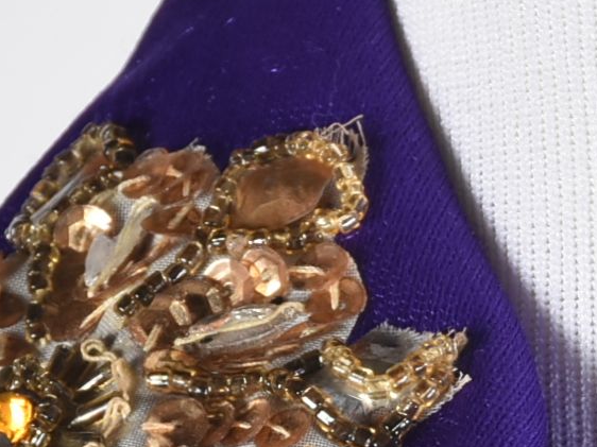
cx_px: 1214
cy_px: 747
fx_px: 11267
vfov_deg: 2.3
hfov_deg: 3.0
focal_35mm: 654
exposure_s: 1/125
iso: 320
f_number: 13
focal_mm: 85
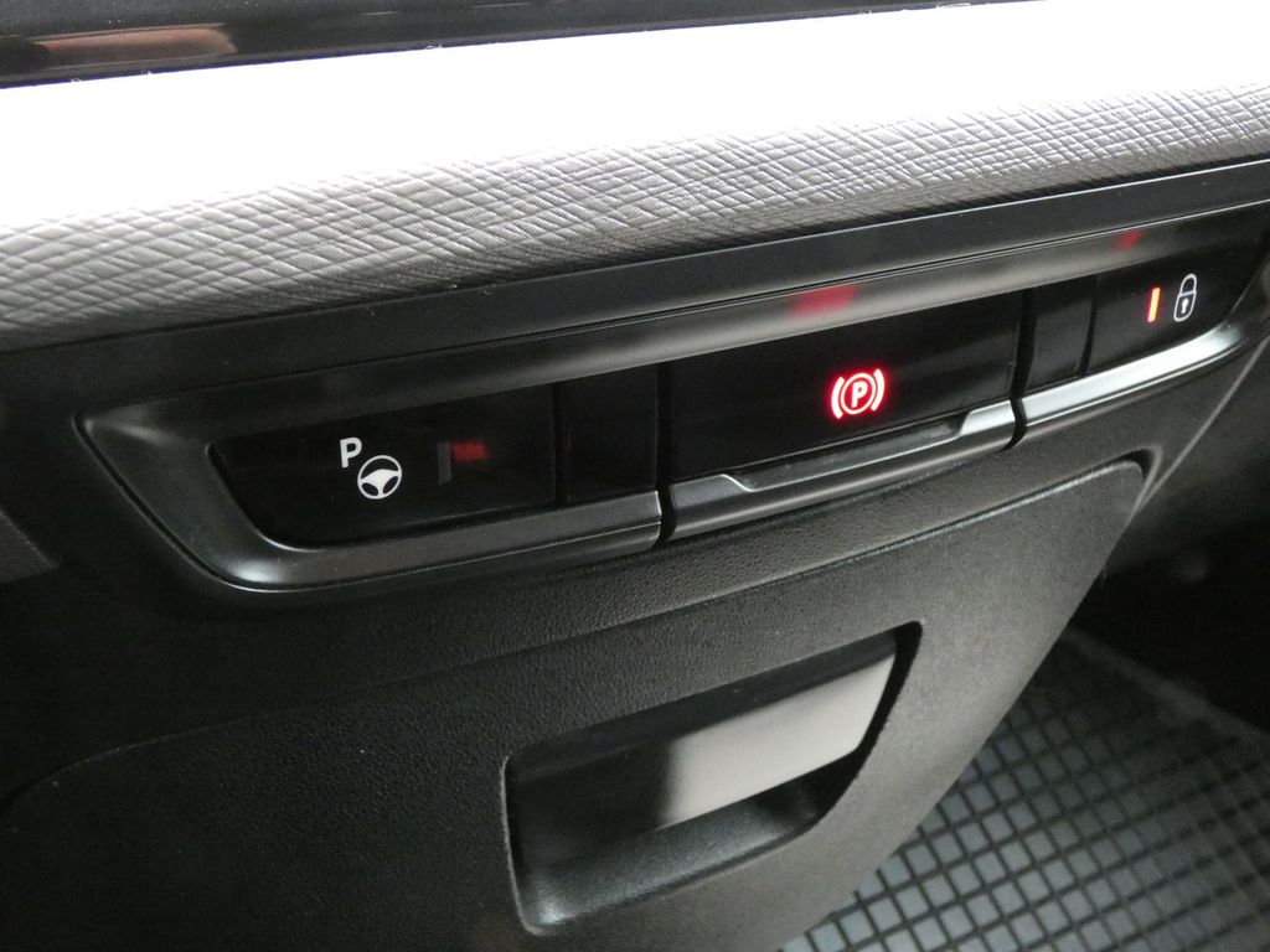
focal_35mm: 38
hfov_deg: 49.0
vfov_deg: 37.7
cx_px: 635
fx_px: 1394
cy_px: 476
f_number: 5.6
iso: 1600
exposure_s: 1/60
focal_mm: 6.8
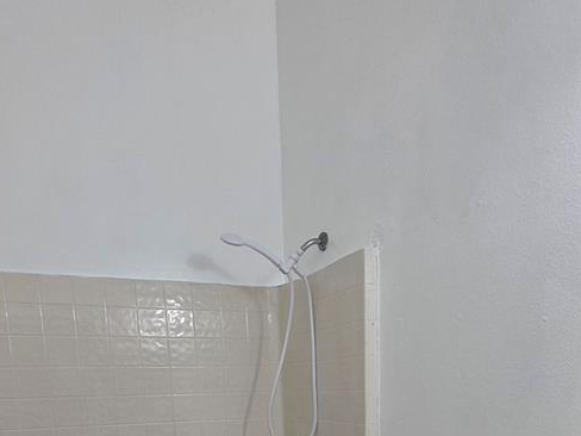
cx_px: 319
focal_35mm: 32
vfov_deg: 36.1
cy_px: 502
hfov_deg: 56.7
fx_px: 537
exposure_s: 1/120
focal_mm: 2.2
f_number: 1.9
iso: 64
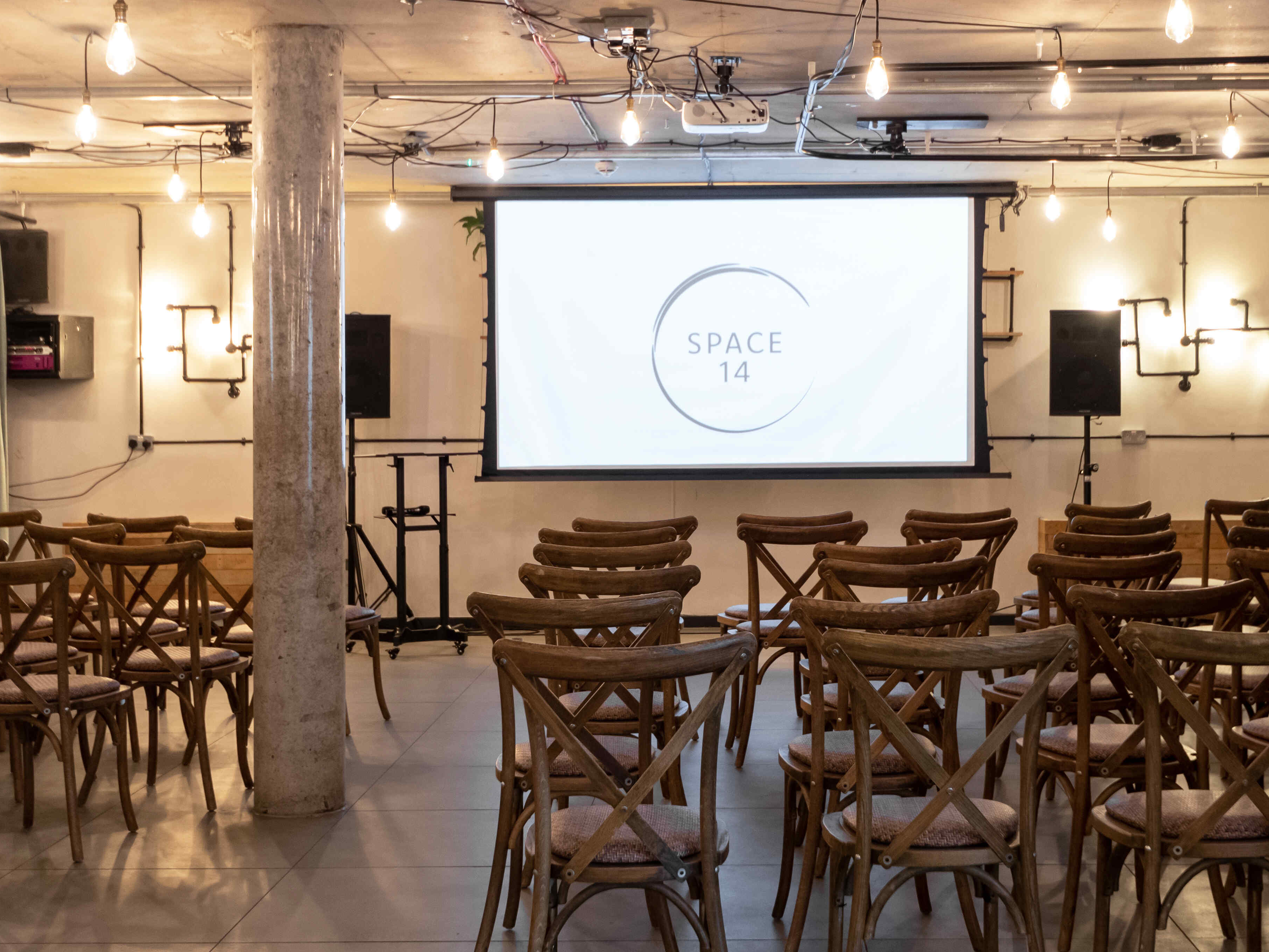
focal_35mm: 53
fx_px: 1943
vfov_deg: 27.5
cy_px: 410
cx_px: 746
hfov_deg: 36.1
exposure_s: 1/25
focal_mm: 24
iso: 800
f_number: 4.5
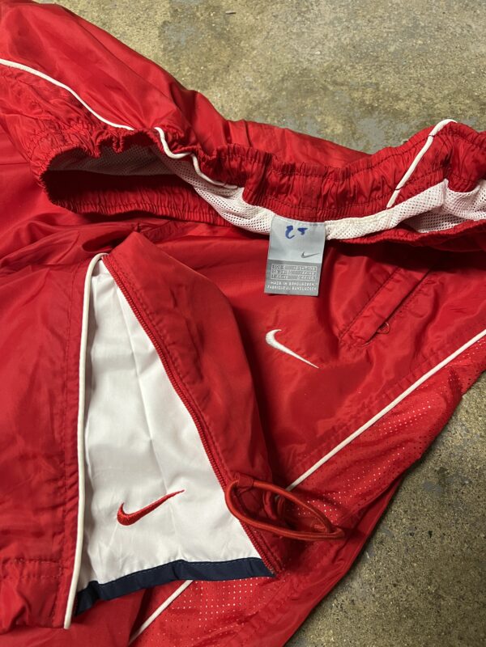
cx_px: 243
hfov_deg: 53.1
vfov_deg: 67.3
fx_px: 487
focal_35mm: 26
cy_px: 324
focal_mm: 5.7
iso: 320
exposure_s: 1/60
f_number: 1.5
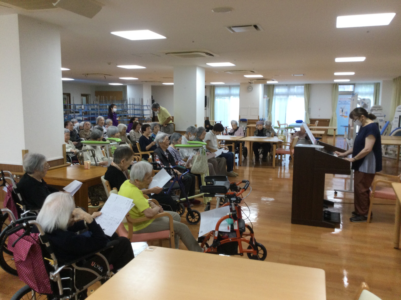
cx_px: 200
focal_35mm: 31
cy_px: 150
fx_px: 359
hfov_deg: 58.4
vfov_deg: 45.4
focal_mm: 3.3
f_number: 2.4
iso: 32
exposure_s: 1/30
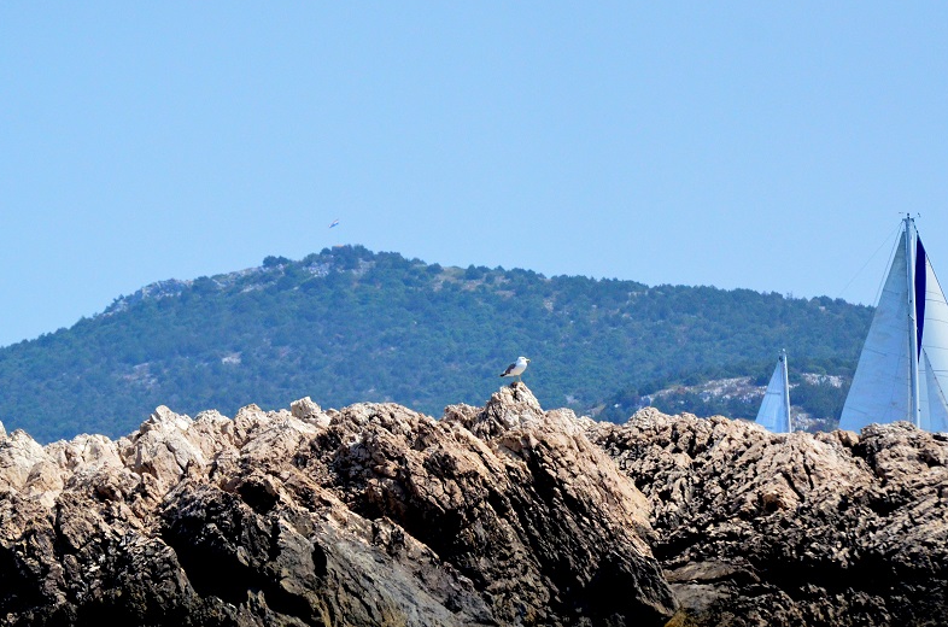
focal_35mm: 324
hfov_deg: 6.4
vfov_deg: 4.2
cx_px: 487
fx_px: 8511
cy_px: 291
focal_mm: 170
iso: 2800
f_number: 6.3
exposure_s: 1/8000
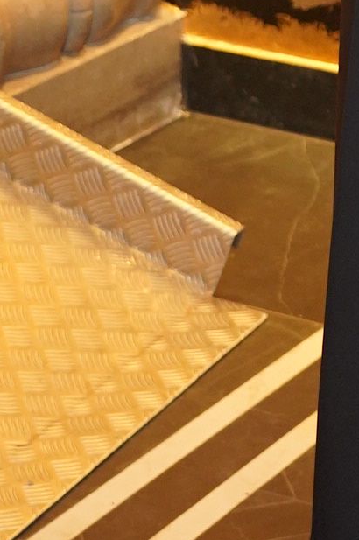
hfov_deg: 8.0
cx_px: 763
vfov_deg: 12.2
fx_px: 2414
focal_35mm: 161
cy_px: -276
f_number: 4
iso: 2000
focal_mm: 33
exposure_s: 1/125
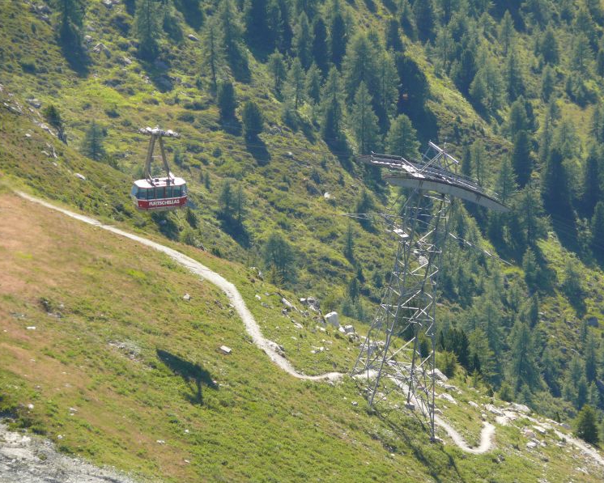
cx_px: 307
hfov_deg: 6.1
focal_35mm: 316
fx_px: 5650
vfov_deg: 4.9
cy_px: 242
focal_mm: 63.9
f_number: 5
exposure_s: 1/250
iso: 100
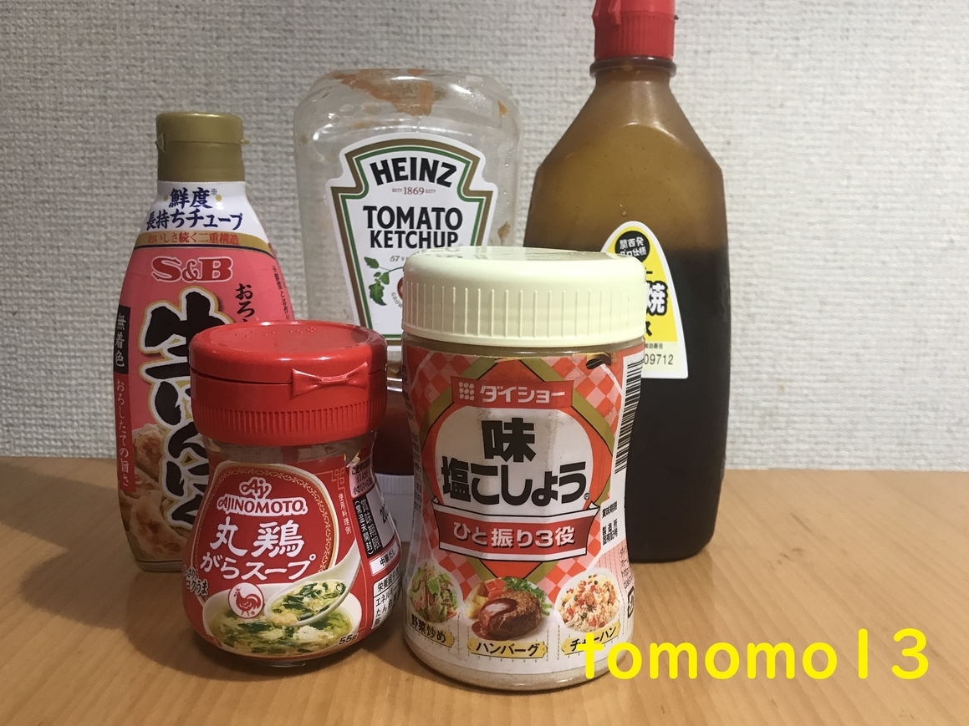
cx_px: 473
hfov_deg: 61.7
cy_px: 354
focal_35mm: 29
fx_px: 812
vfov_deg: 48.2
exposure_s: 1/17
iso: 50
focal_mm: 3.99
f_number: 1.8
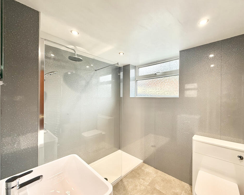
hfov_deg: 96.5
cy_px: 98
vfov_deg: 84.0
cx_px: 133
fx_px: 108
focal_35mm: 15
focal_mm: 2.22
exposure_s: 1/100
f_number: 2.2
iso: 100
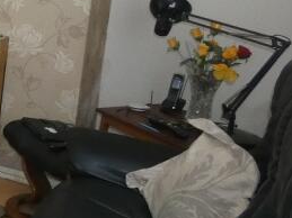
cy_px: 18
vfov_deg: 18.3
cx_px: -269
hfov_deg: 18.1
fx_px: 666
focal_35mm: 79
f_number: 2.8
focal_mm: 3.6
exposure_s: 1/60
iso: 400
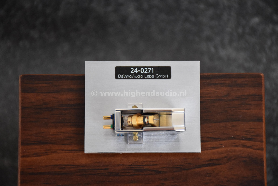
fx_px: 1622
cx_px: 139
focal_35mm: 210
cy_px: 93
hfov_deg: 9.8
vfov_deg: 6.5
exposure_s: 1/125
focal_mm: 140
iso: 1600
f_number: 5.6
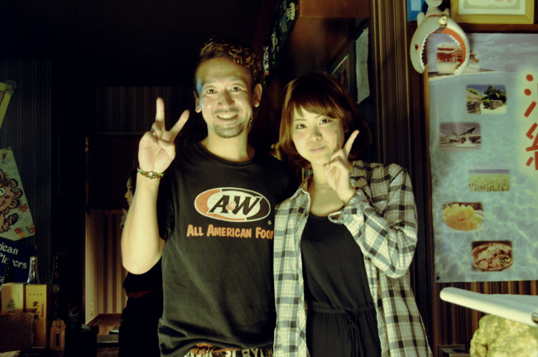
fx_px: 649
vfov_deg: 30.7
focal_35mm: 44
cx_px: 269
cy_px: 178
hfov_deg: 45.0
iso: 3200
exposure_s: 1/8
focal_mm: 29
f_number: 4.5
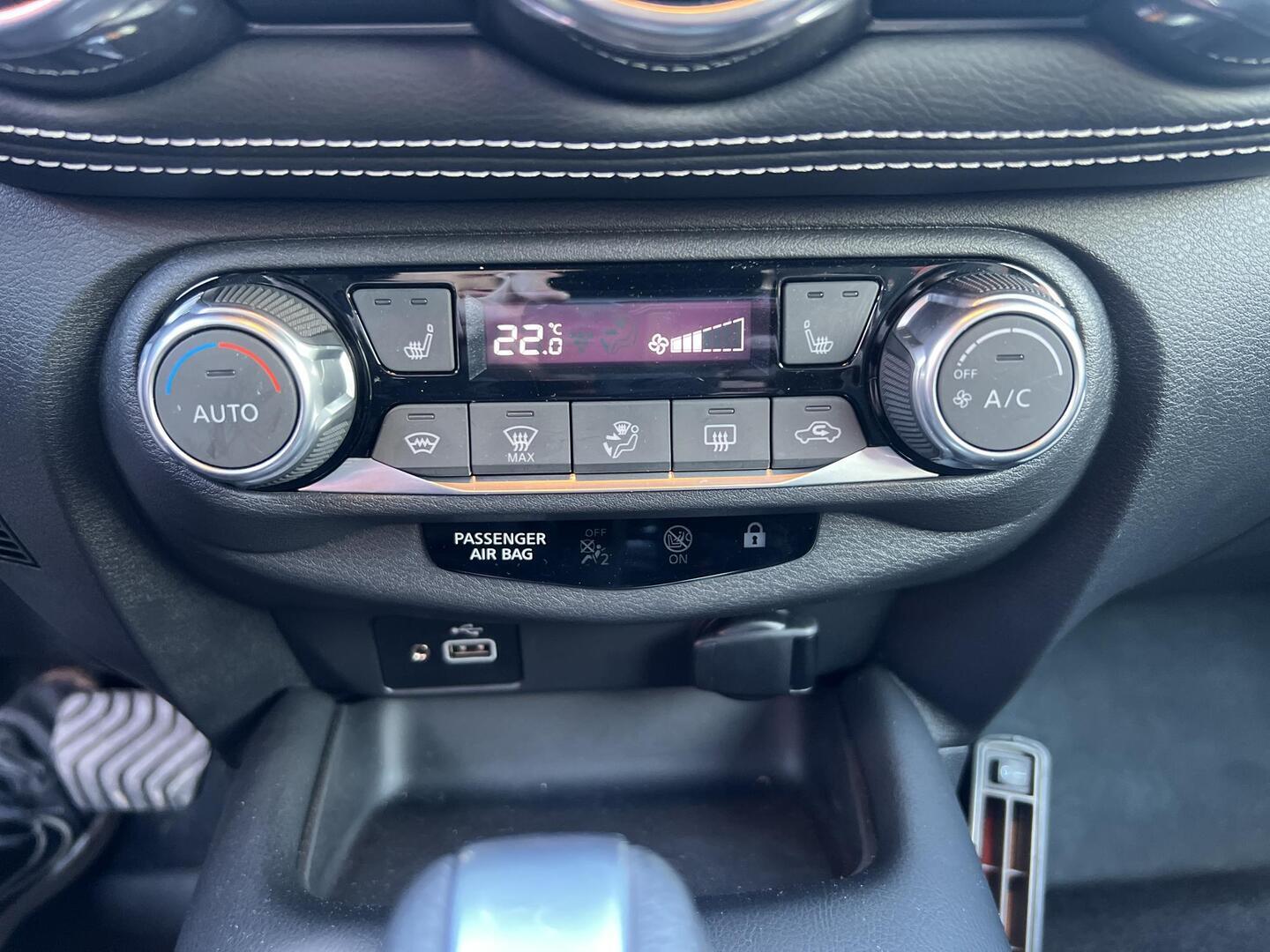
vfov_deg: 53.1
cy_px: 476
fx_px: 954
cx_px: 635
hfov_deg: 67.3
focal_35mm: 26
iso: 400
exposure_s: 1/59
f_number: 1.5
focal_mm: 5.7
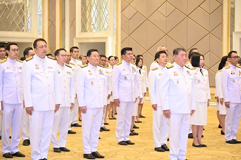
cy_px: 80
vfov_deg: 14.9
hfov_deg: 22.1
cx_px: 120
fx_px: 616
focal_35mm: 92
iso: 900
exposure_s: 1/80
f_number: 4
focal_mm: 92
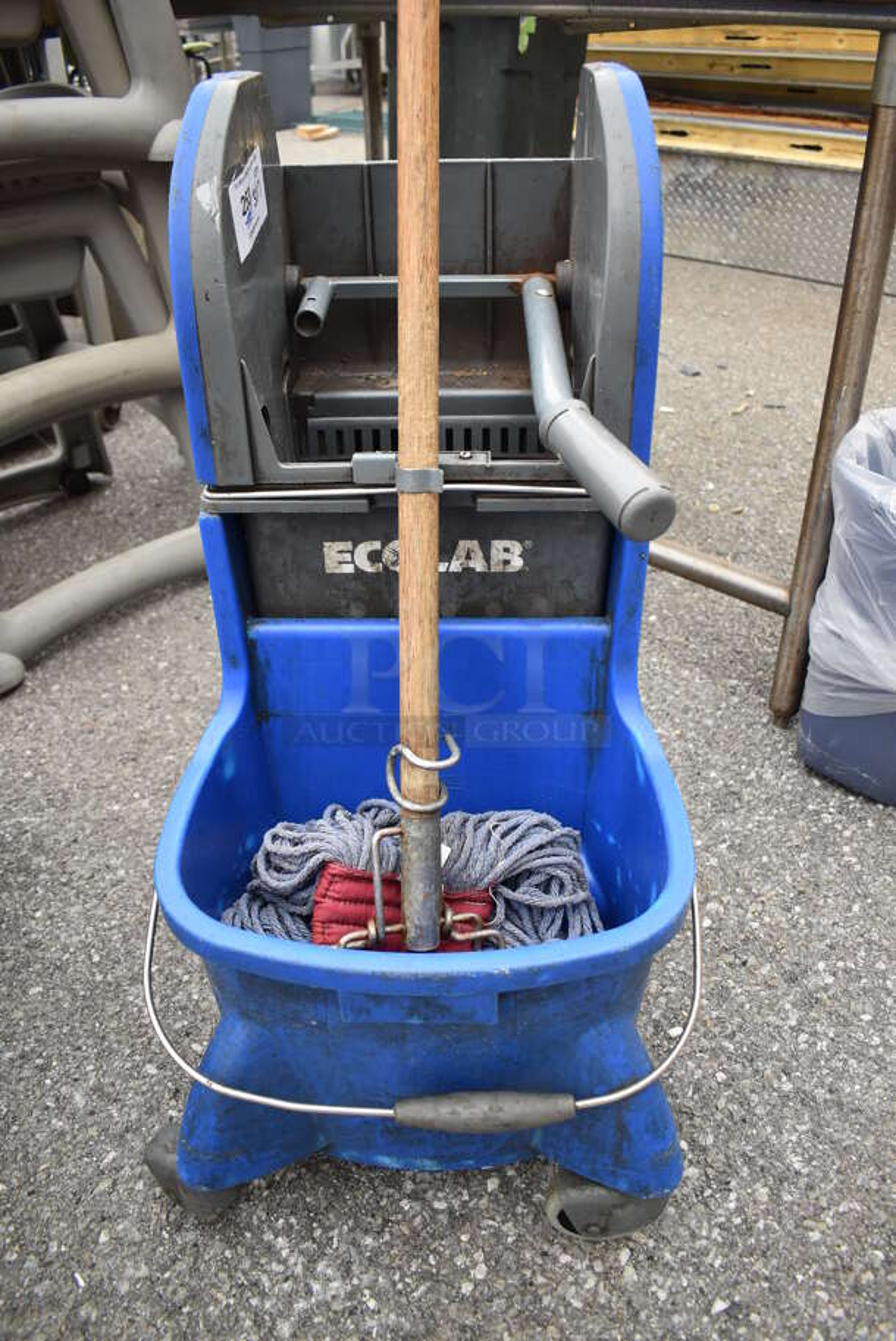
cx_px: 448
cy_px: 670
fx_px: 1006
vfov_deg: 67.3
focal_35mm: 27
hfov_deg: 48.0
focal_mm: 18
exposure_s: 1/250
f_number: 3.5
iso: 720
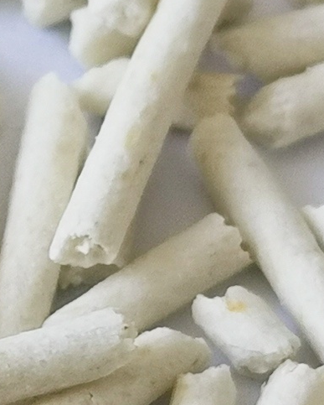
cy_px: 284
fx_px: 3664
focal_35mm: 306
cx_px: -132
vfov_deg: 6.3
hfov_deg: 5.0
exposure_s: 1/100
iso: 64
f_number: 1.9
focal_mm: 6.67
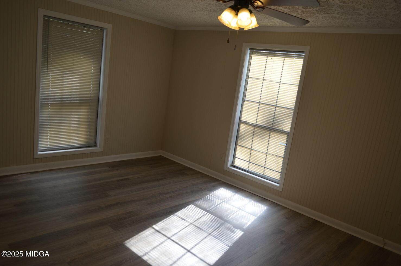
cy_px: 133
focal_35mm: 27
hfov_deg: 67.5
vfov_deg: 47.7
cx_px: 200
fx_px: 300
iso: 250
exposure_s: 1/125
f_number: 3.5
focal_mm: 18
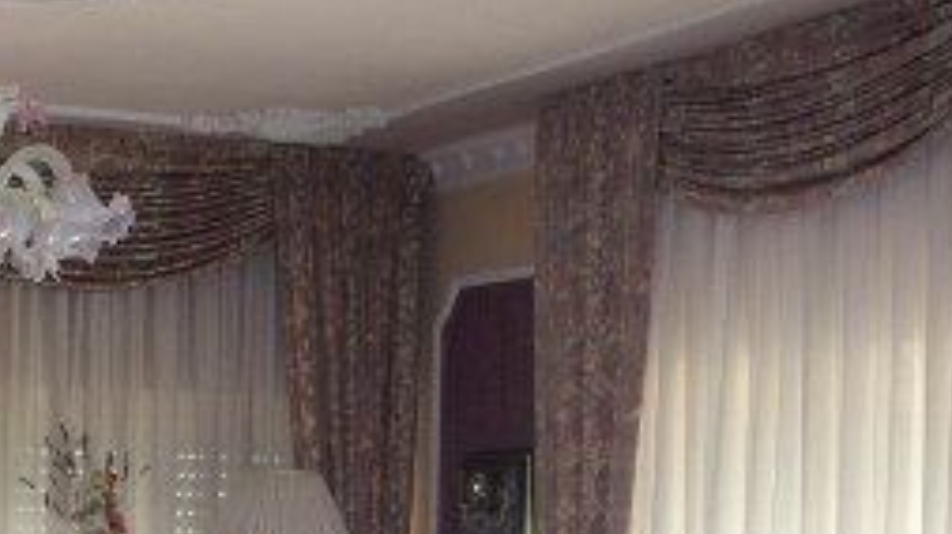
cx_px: 316
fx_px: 2573
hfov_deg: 20.9
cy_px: 711
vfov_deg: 11.5
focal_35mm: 102
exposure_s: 1/30
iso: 100
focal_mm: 6.2
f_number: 2.8
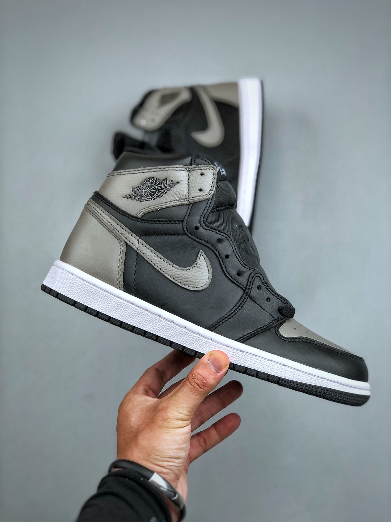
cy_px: 261
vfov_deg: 33.8
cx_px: 196
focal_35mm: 57
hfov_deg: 25.7
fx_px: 858
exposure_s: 1/50
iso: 25
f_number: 2.8
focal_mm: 6.6
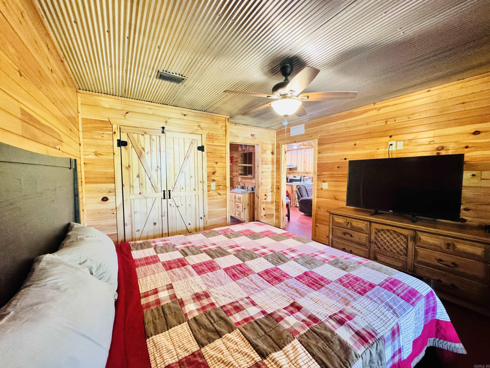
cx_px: 245
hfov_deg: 102.1
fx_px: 198
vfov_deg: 85.7
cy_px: 184
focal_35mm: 14
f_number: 2.2
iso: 640
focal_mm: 2.22
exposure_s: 1/60
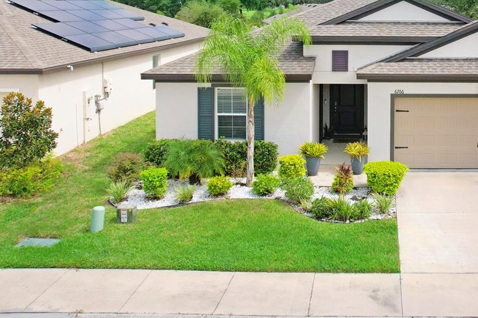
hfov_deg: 43.8
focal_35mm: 42
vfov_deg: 30.6
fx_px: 557
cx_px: 394
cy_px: 40
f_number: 2.8
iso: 200
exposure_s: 1/2500
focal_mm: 8.38
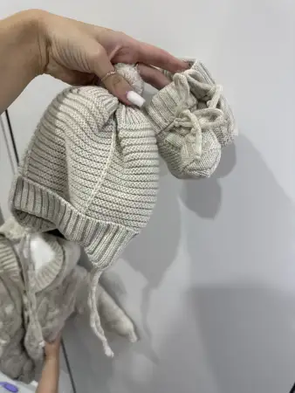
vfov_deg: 71.6
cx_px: 148
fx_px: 272
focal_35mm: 24
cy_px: 196
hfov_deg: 56.9
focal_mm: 6.86
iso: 160
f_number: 1.78
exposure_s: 1/100
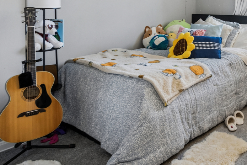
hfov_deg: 44.4
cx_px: 258
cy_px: -1
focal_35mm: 35
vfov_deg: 34.4
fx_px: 240
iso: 400
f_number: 8
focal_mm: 10
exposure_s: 1/13
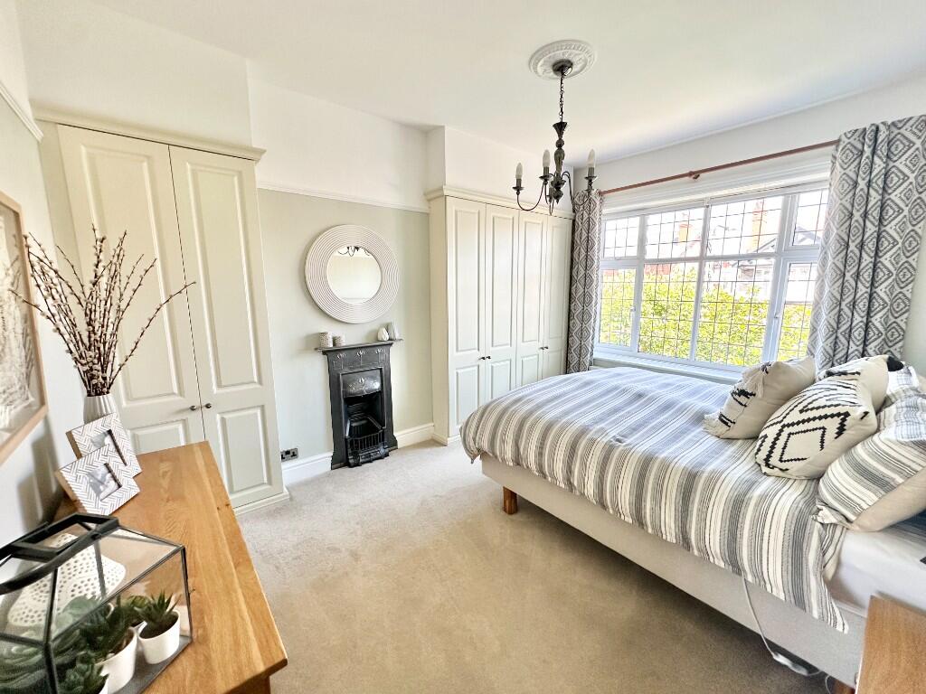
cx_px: 463
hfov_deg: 102.1
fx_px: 375
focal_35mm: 14
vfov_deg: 85.7
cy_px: 347
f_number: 2.2
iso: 100
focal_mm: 2.22
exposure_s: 1/99
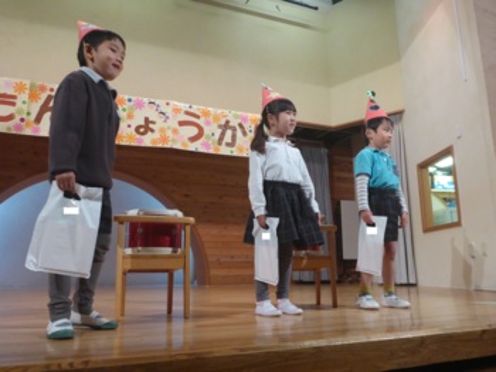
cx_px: 248
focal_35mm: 28
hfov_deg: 63.5
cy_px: 186
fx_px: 401
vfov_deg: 49.7
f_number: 3.3
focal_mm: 4.9
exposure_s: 1/50
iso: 400
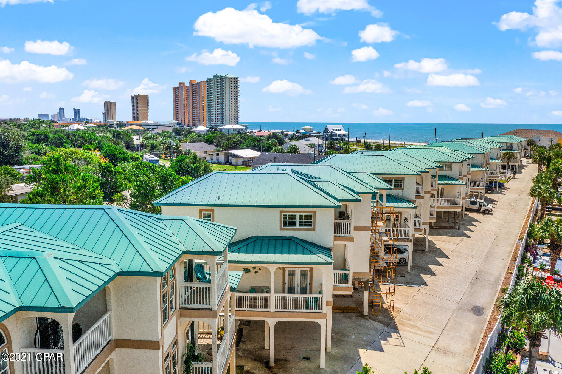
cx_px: 281
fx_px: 437
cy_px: 187
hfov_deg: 65.5
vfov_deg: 46.4
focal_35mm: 28
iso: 100
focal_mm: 10.26
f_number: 6.3
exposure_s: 1/640
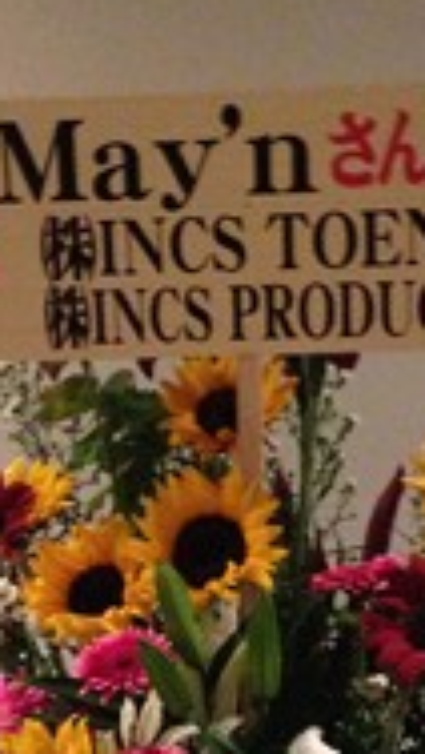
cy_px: 666
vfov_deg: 24.1
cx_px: 269
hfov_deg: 14.1
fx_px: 1720
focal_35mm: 86
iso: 800
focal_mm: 4.13
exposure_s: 1/15
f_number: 2.4
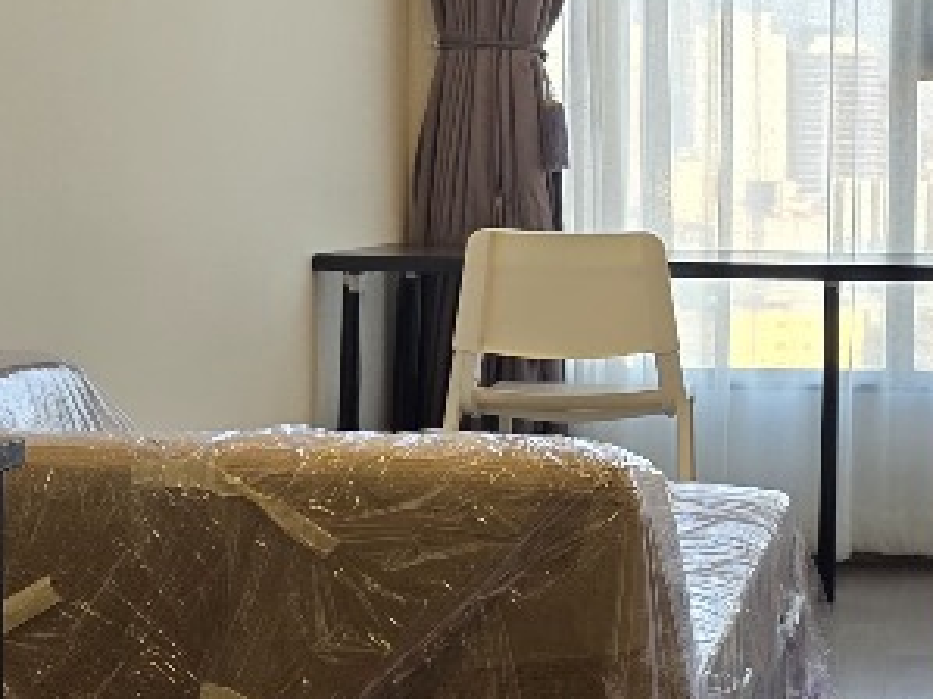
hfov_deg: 23.8
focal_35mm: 77
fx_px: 2075
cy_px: 193
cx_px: 1023
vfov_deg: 19.0
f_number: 1.7
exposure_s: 1/100
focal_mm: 6.3
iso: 100
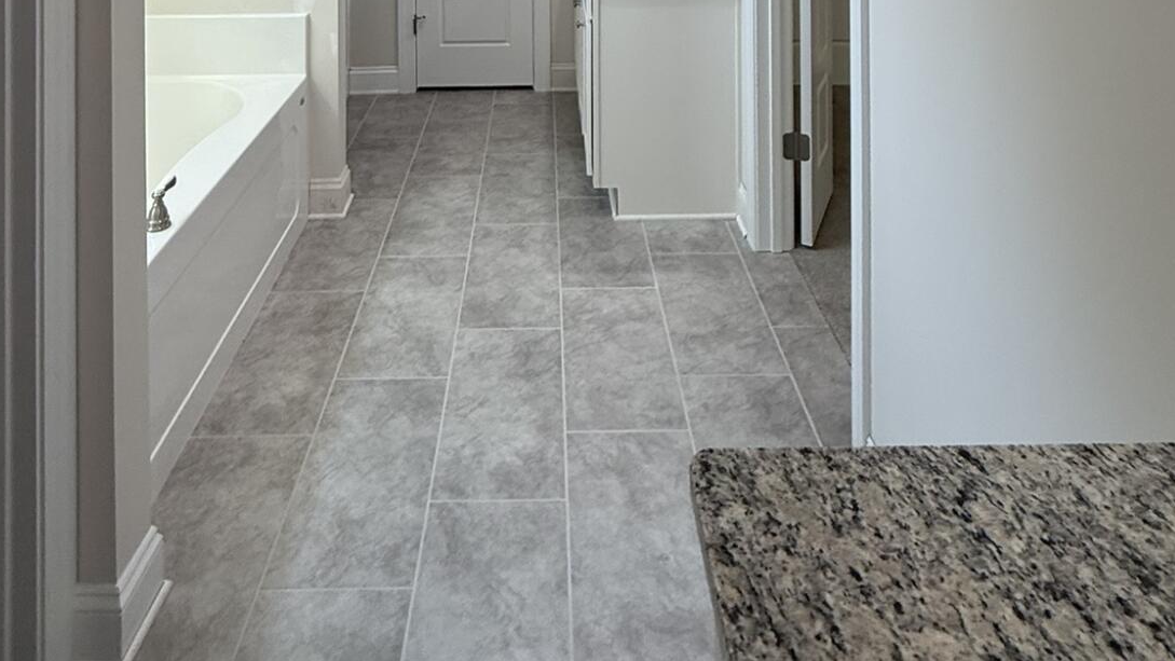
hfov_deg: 67.9
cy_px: -209
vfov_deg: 31.5
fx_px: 873
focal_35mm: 28
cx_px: 555
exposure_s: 1/120
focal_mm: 2.22
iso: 100
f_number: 2.2
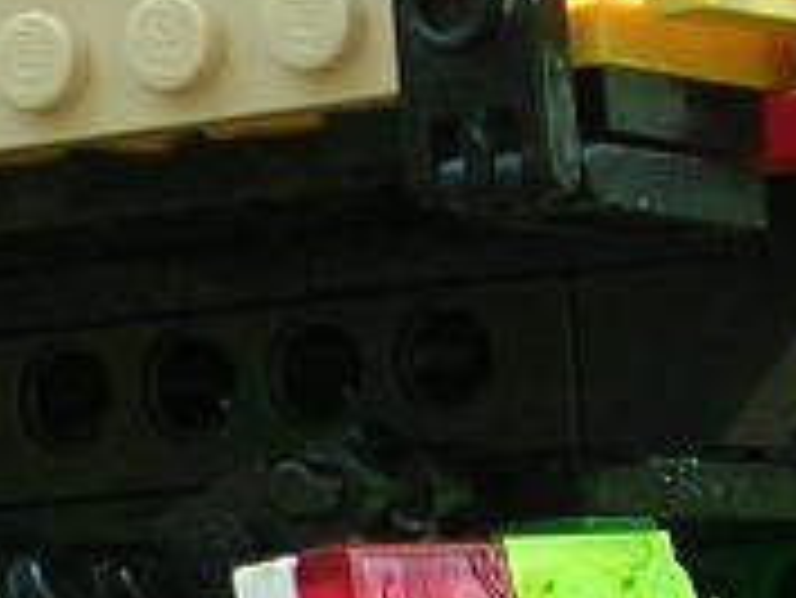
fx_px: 6397
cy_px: 184
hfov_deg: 7.0
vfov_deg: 5.4
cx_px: -594
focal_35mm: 278
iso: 50
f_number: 3.1
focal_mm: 7.3
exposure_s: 1/198
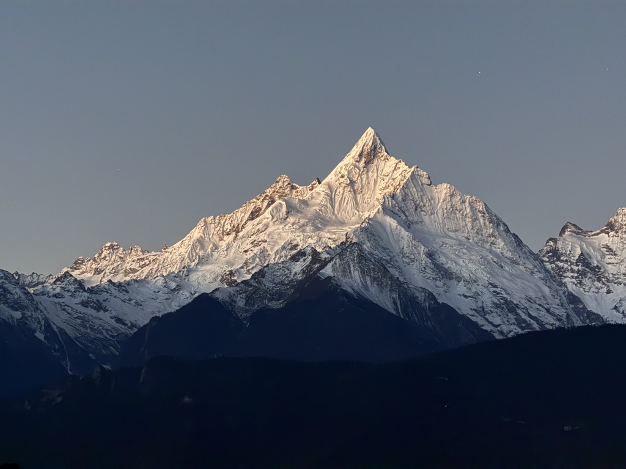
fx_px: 2170
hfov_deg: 16.4
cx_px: 313
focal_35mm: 120
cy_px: 234
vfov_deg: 12.3
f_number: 2.8
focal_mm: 15.66
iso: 1600
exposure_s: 1/8
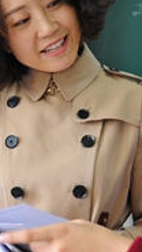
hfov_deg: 11.8
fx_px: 683
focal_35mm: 102
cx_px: 34
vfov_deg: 20.9
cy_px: 111
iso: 1000
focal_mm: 30
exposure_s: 1/40
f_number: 5
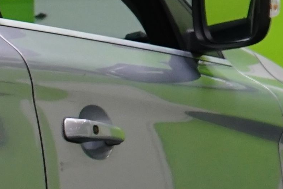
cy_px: 245
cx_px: -522
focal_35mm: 305
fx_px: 2398
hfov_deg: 6.3
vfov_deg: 4.5
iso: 1000
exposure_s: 1/40
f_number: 5.6
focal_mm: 40
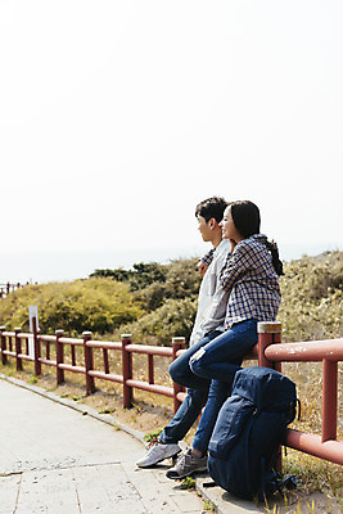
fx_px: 685
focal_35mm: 48
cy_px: 257
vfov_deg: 41.1
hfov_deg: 28.1
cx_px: 172
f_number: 2.8
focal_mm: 48
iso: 100
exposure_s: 1/2500
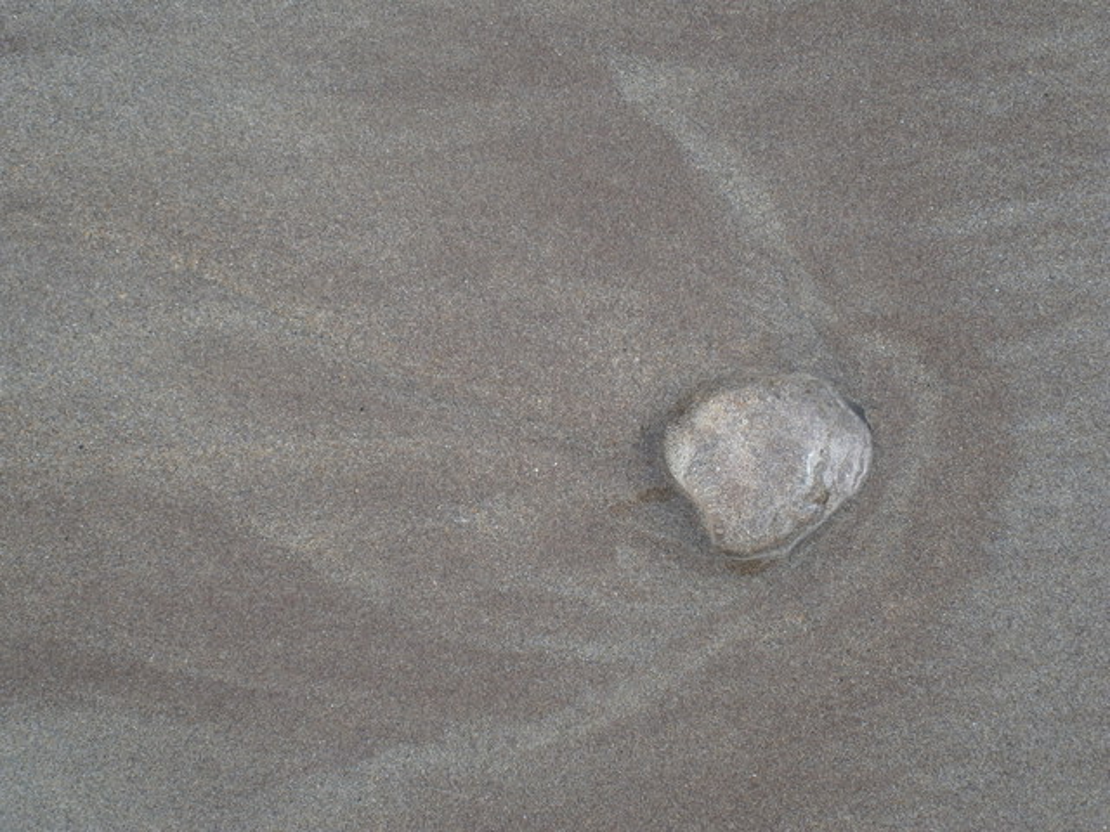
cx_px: 555
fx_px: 3239
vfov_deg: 14.6
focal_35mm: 101
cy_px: 416
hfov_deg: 19.4
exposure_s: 1/200
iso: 80
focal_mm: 17.8
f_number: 5.4
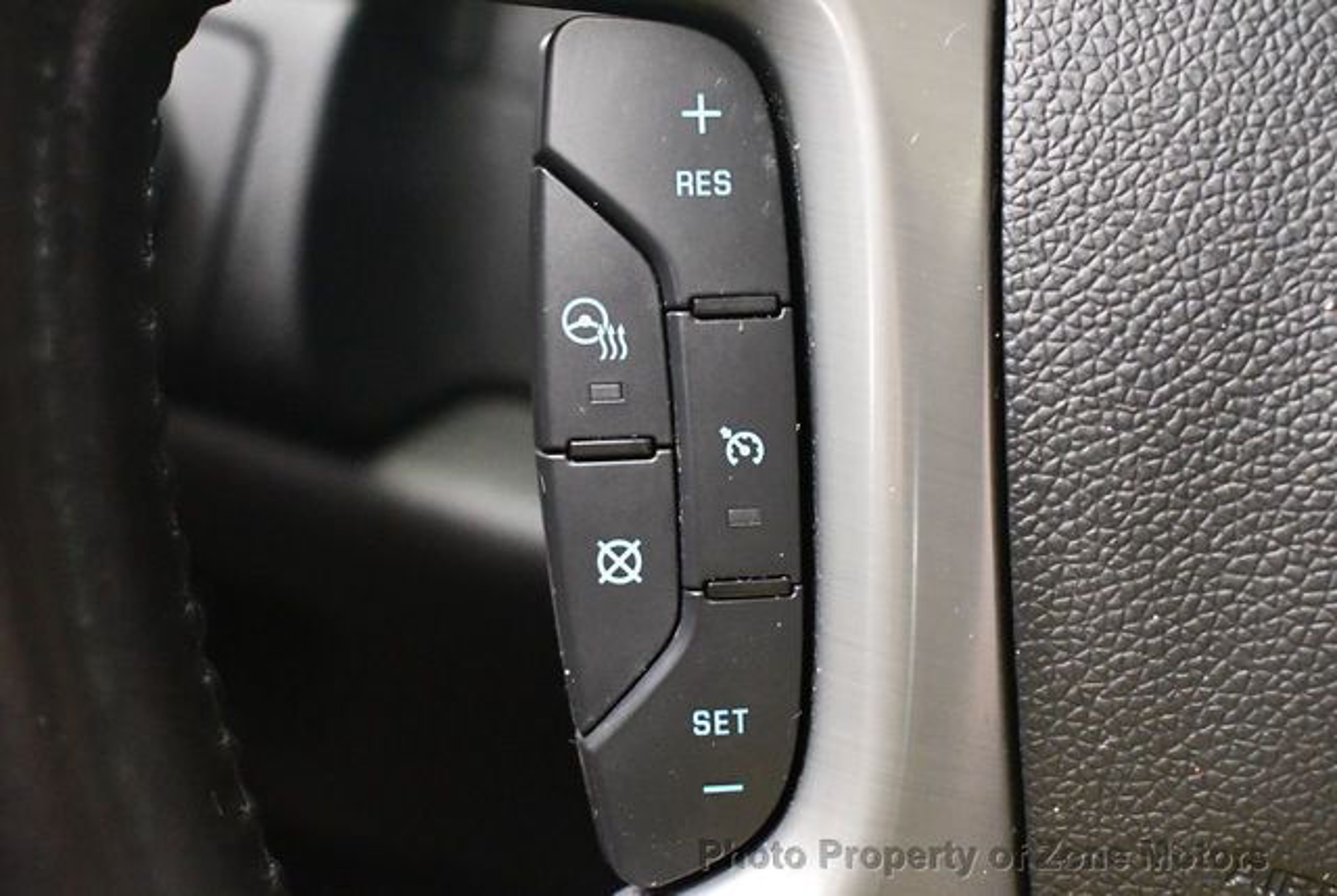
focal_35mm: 52
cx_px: 668
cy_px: 448
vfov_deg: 26.1
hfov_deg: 38.1
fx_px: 1934
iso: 7200
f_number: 4
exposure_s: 1/60
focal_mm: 26
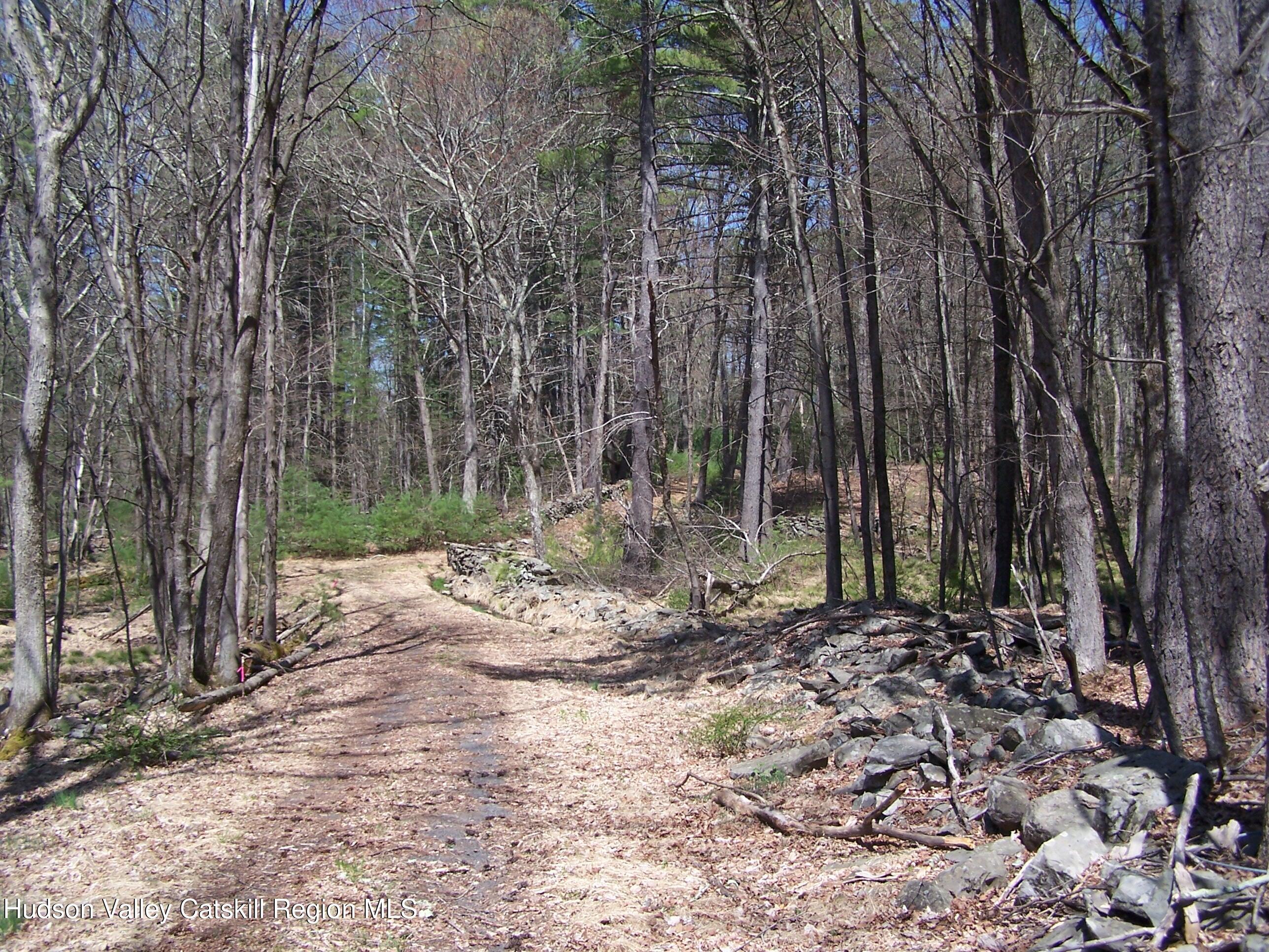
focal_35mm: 38
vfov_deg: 37.7
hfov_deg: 49.0
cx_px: 634
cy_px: 476
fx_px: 1393
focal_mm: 6.3
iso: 80
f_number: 2.8
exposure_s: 1/640
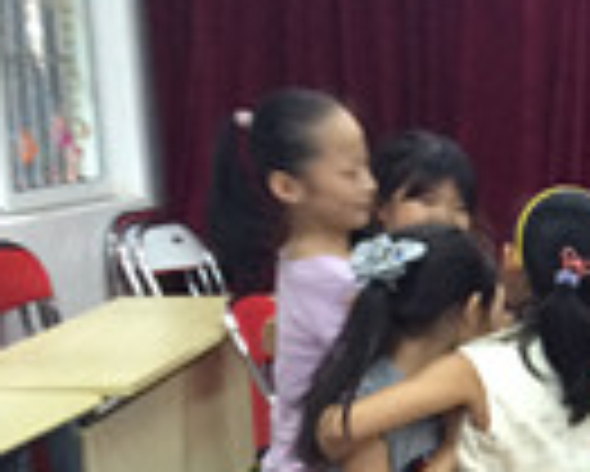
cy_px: 492
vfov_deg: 14.0
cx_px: 1027
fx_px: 1887
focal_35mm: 108
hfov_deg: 15.5
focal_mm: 4.15
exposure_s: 1/33
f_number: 2.2
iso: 160
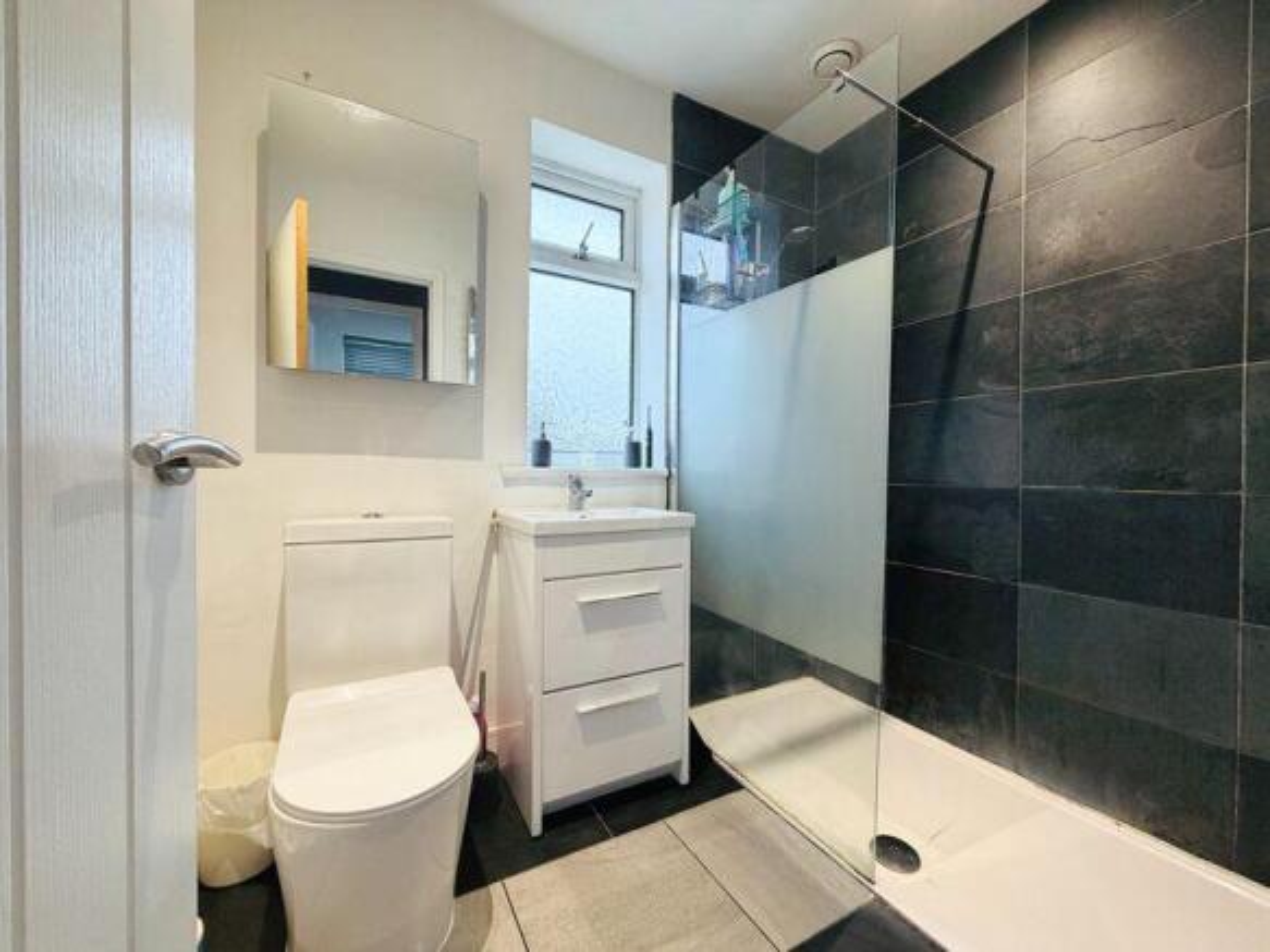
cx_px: 635
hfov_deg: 102.1
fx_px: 514
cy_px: 476
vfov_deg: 85.7
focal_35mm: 14
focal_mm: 2.22
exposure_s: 1/50
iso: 200
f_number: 2.2
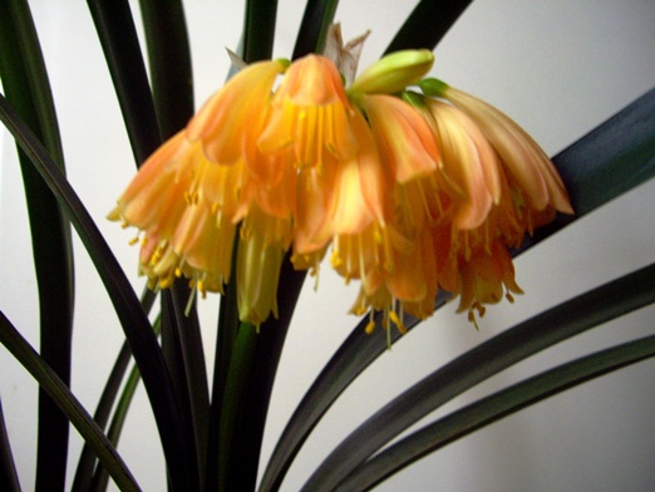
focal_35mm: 38
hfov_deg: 49.0
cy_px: 246
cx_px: 328
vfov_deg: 37.7
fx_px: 719
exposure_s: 1/20
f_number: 2.8
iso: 200
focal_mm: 7.9
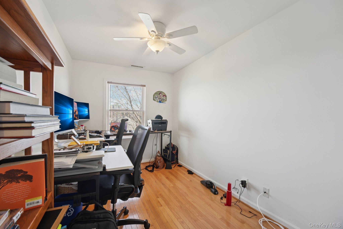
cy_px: 114
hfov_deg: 104.3
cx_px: 172
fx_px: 133
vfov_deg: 81.2
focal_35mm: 14
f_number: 8
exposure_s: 1/8
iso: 400
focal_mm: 14
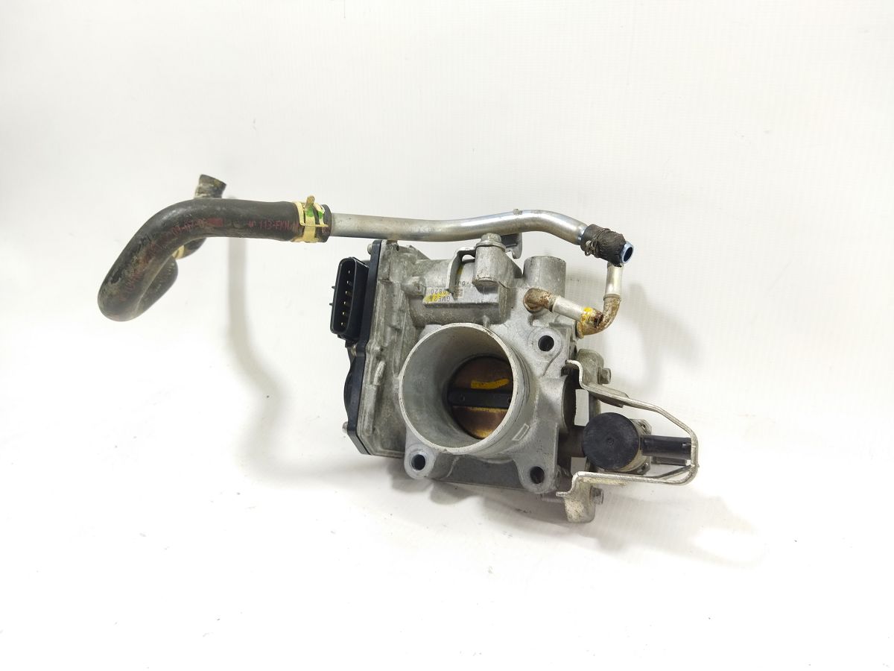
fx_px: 697
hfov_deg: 65.3
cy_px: 336
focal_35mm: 27
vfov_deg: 51.4
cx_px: 447
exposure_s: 1/50
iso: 109
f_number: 1.79
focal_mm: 4.71
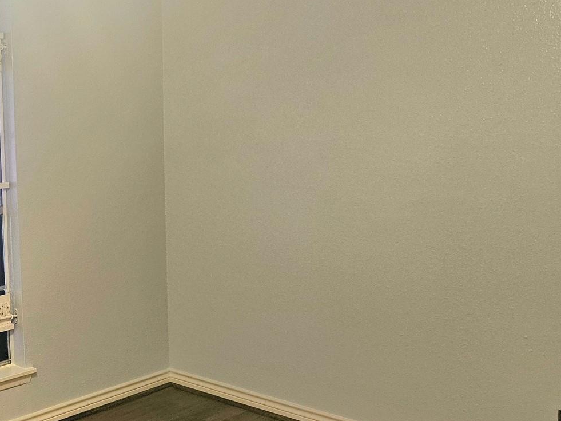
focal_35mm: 48
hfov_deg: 35.7
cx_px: -4
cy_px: 227
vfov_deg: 30.3
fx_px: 778
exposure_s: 1/120
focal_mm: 5.4
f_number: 1.8
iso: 250
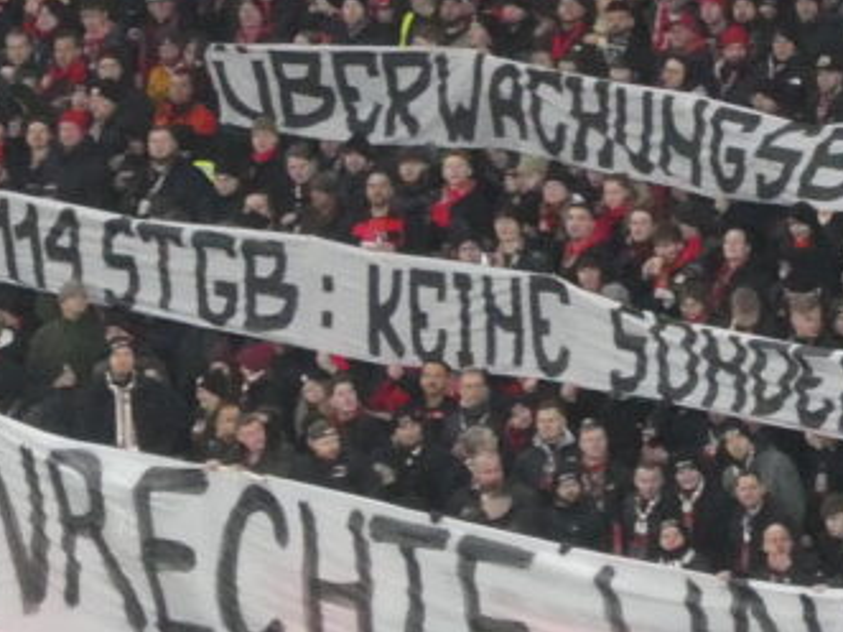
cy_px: 104
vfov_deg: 2.3
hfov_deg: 3.0
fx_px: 15872
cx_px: 1490
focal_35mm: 652
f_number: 5.3
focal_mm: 24.2
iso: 800
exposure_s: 1/80
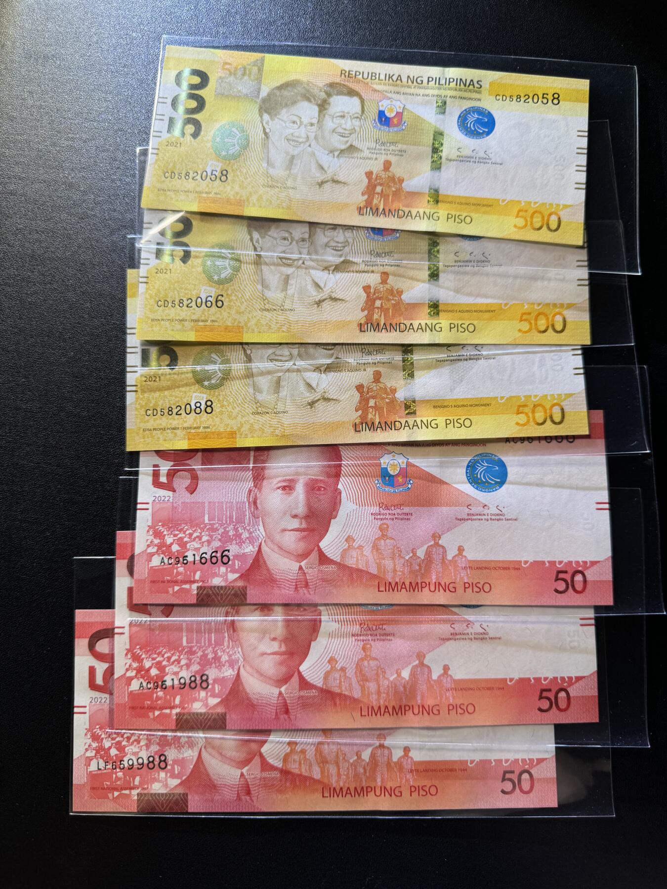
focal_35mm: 24
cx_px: 334
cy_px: 444
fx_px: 617
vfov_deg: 71.6
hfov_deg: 56.8
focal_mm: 6.76
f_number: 1.78
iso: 80
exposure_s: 1/122
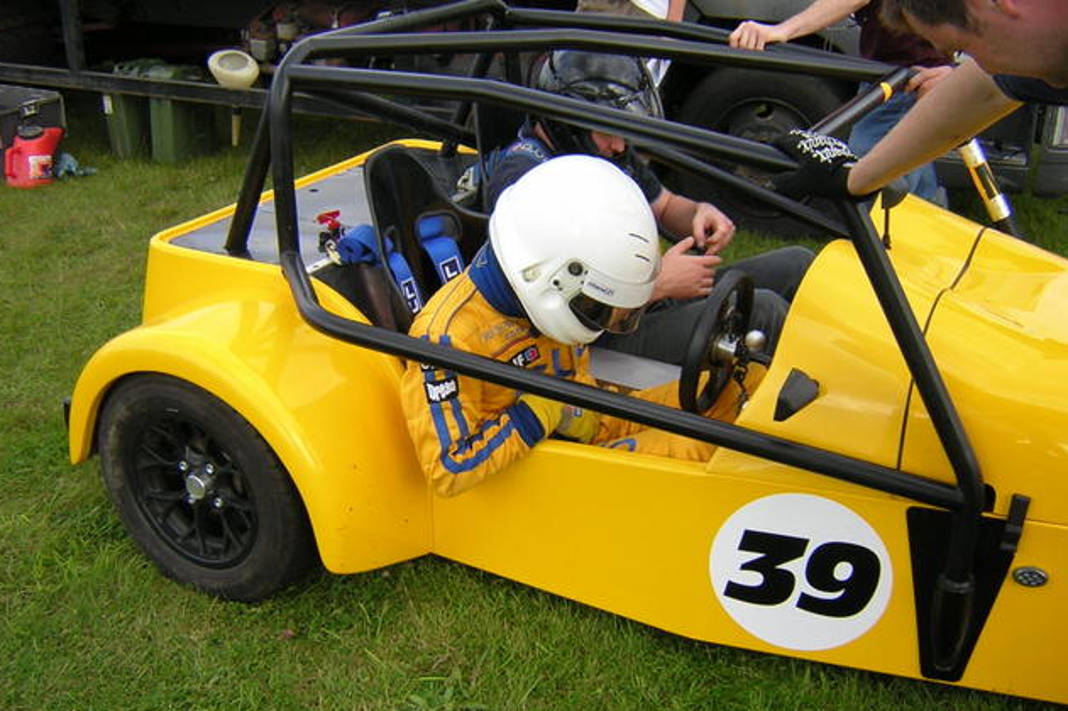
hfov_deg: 50.7
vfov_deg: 35.0
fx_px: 1127
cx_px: 530
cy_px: 352
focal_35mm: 38
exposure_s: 1/329
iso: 100
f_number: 2.6
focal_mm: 4.7
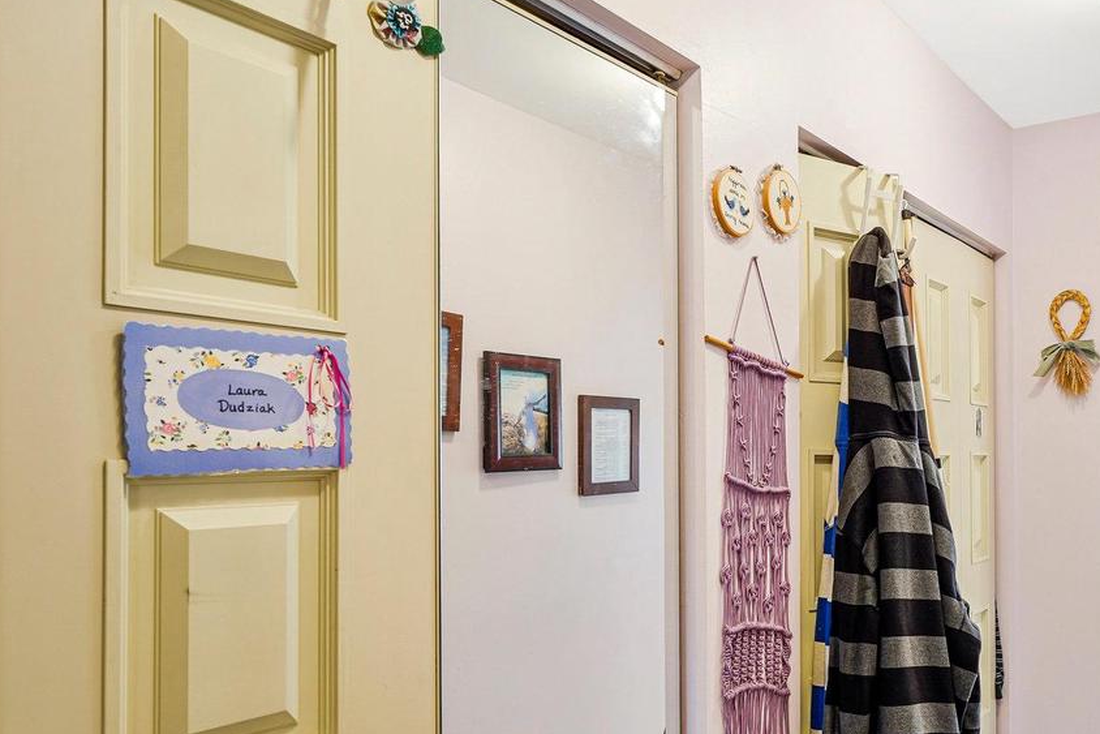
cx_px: 846
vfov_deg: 44.7
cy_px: 446
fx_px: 886
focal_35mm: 29
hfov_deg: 59.7
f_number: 8
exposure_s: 1/8
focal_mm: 17
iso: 400
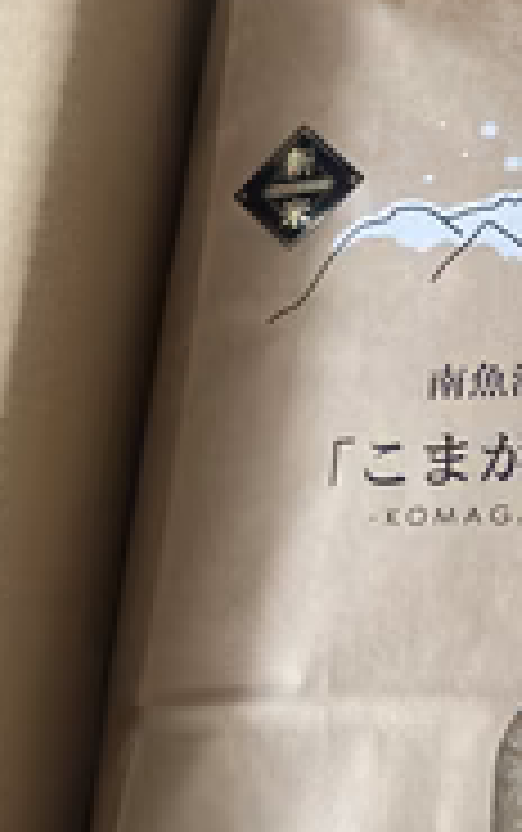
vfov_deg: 31.9
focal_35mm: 64
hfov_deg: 19.3
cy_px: 454
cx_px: 612
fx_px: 1453
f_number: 1.8
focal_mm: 3.99
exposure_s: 1/60
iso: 125
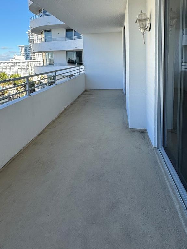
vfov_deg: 73.6
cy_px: 79
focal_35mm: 22
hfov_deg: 61.0
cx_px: 100
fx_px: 158
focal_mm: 2.22
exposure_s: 1/354
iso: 50
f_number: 2.2
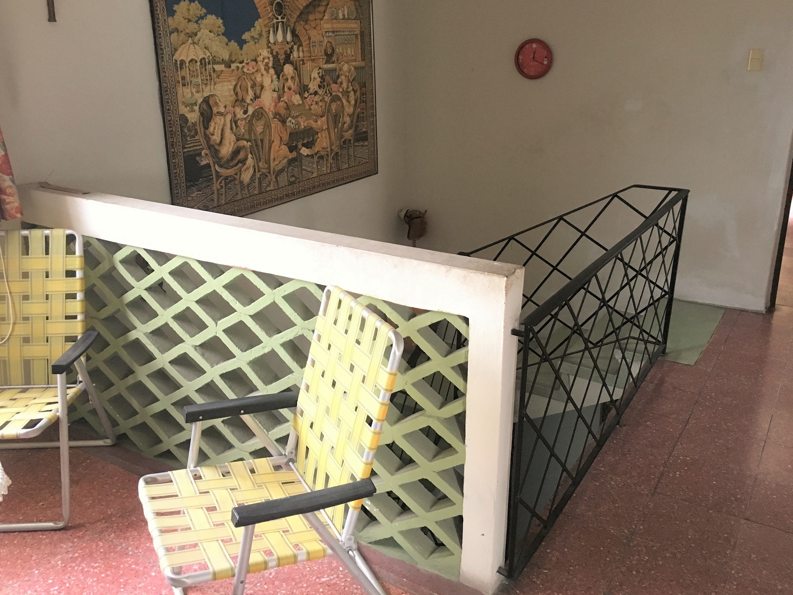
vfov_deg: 44.1
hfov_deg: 56.8
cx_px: 405
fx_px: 733
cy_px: 268
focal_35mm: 32
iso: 200
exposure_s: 1/24
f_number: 2.2
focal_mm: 4.15
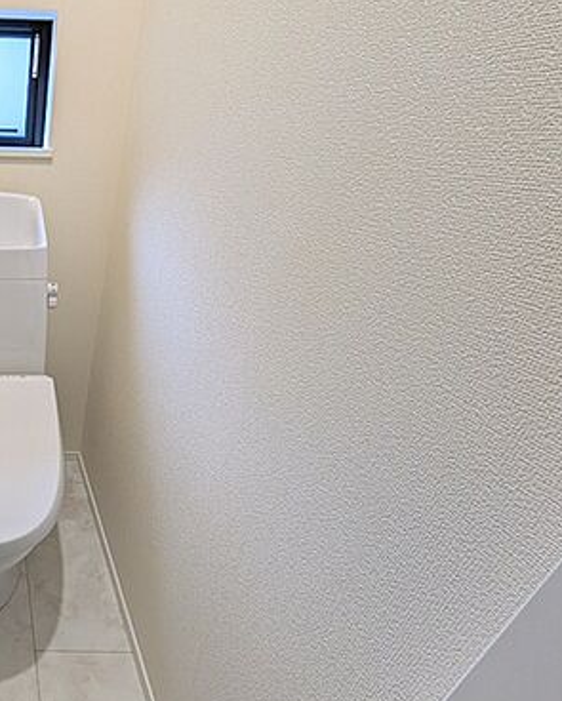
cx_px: -23
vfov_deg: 72.5
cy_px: 376
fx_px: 478
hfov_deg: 48.0
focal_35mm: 23
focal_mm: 1.83
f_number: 2.2
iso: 326
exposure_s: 1/100
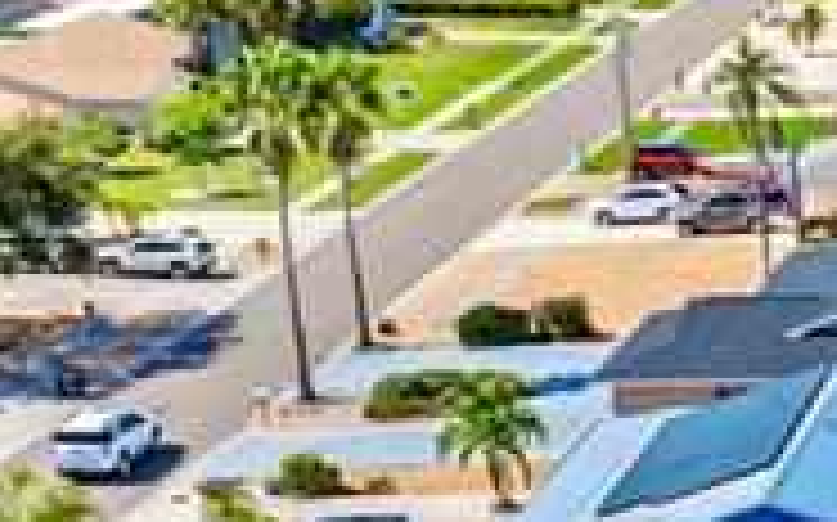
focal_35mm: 140
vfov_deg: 9.3
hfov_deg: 13.3
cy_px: 594
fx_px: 3192
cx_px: 1573
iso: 100
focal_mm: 12.29
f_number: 8
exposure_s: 1/320
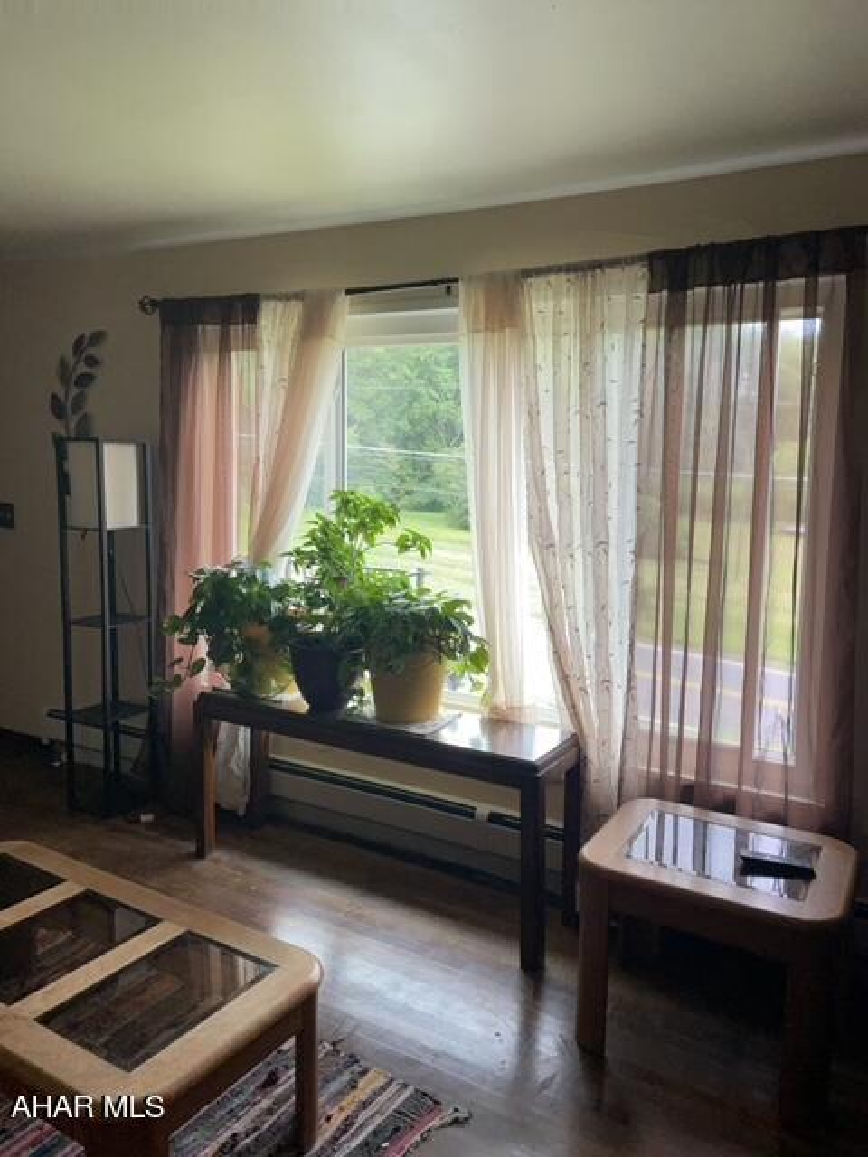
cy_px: 578
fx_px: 869
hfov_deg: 53.1
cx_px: 434
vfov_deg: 67.3
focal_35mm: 26
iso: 125
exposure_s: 1/120
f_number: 1.6
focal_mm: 4.2
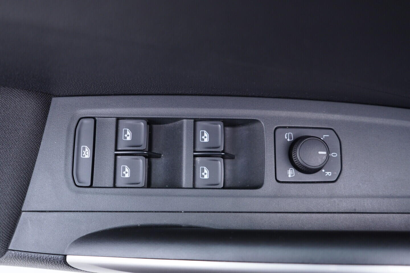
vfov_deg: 36.9
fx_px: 410
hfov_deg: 53.1
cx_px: 205
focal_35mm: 36
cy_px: 136
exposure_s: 1/40
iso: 320
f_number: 2.8
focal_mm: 24
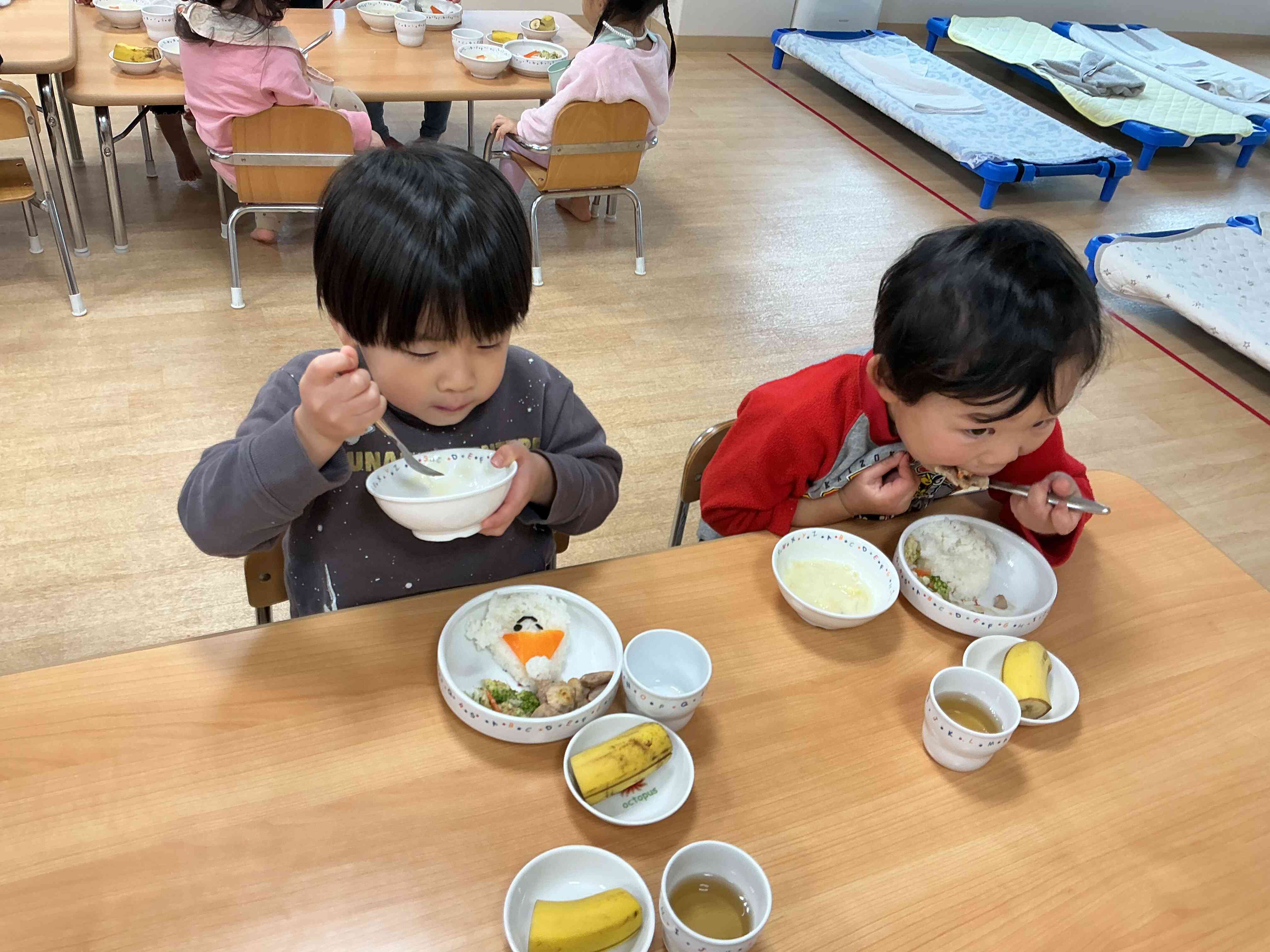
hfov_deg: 61.7
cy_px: 476
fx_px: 1064
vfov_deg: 48.2
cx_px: 635
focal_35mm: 29
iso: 40
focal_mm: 3
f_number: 1.8
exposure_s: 1/50
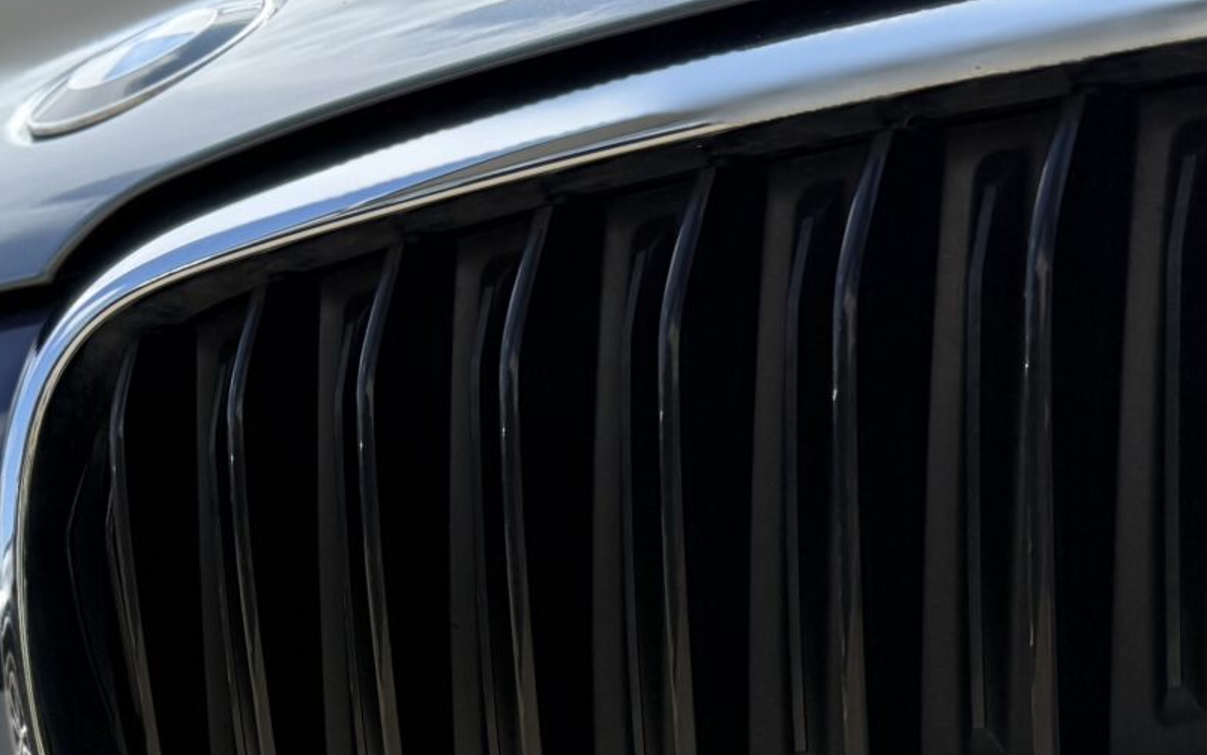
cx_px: 93
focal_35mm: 81
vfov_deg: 15.3
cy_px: 1016
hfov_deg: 24.7
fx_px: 2665
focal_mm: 6.76
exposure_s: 1/2907
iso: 100
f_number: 1.78
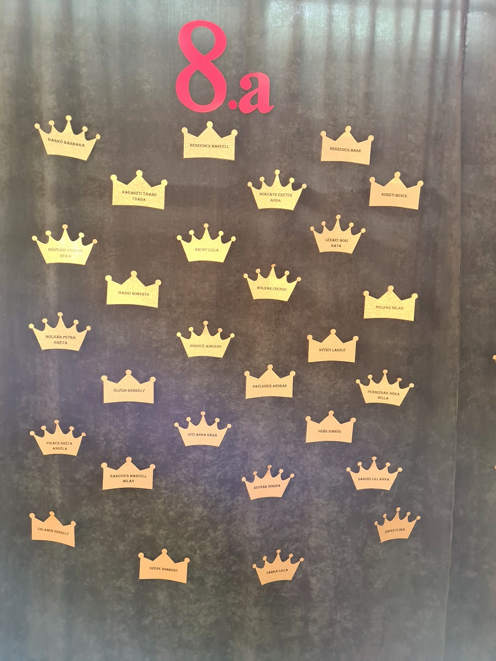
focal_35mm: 26
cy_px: 330
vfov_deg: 67.3
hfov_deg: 53.0
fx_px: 497
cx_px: 248
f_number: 1.8
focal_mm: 5.4
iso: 640
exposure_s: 1/25
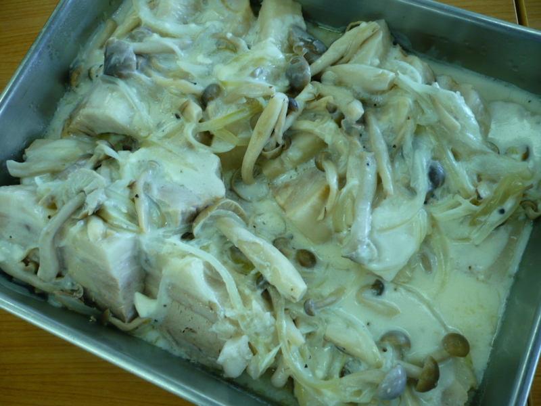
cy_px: 203
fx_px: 547
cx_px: 270
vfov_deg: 40.7
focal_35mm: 35
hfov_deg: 52.6
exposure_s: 1/30
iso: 125
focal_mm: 5.8
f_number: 2.8
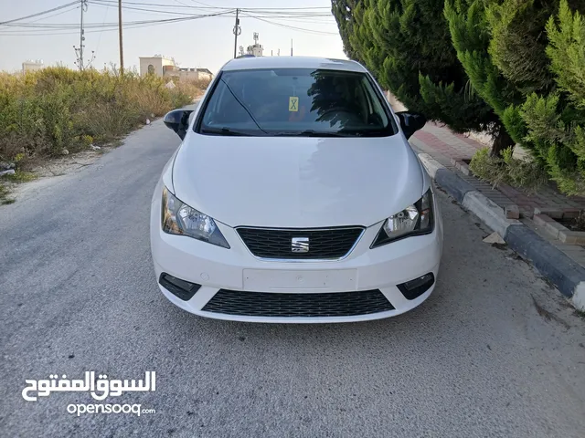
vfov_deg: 53.1
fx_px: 439
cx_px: 292
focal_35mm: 26
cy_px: 219
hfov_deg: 67.3
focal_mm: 3.98
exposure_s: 1/194
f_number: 1.8
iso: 20
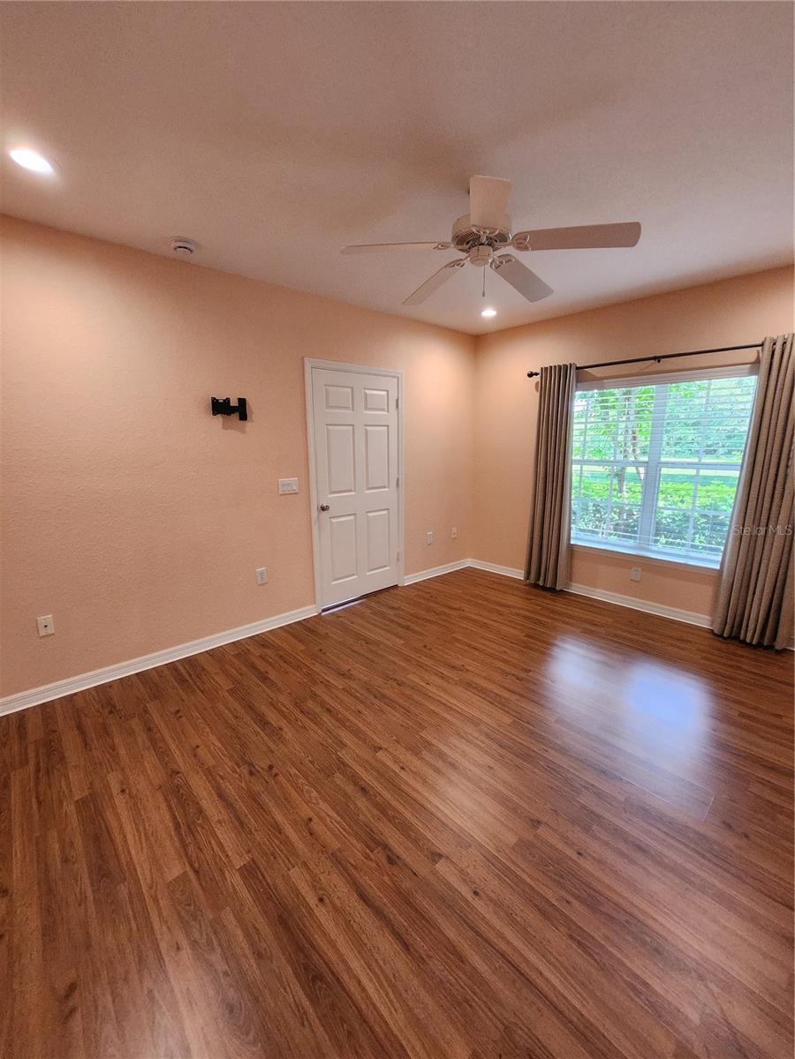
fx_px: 398
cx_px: 398
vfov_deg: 106.2
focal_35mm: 13
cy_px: 530
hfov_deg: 89.9
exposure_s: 1/60
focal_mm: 1.74
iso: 200
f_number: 2.2
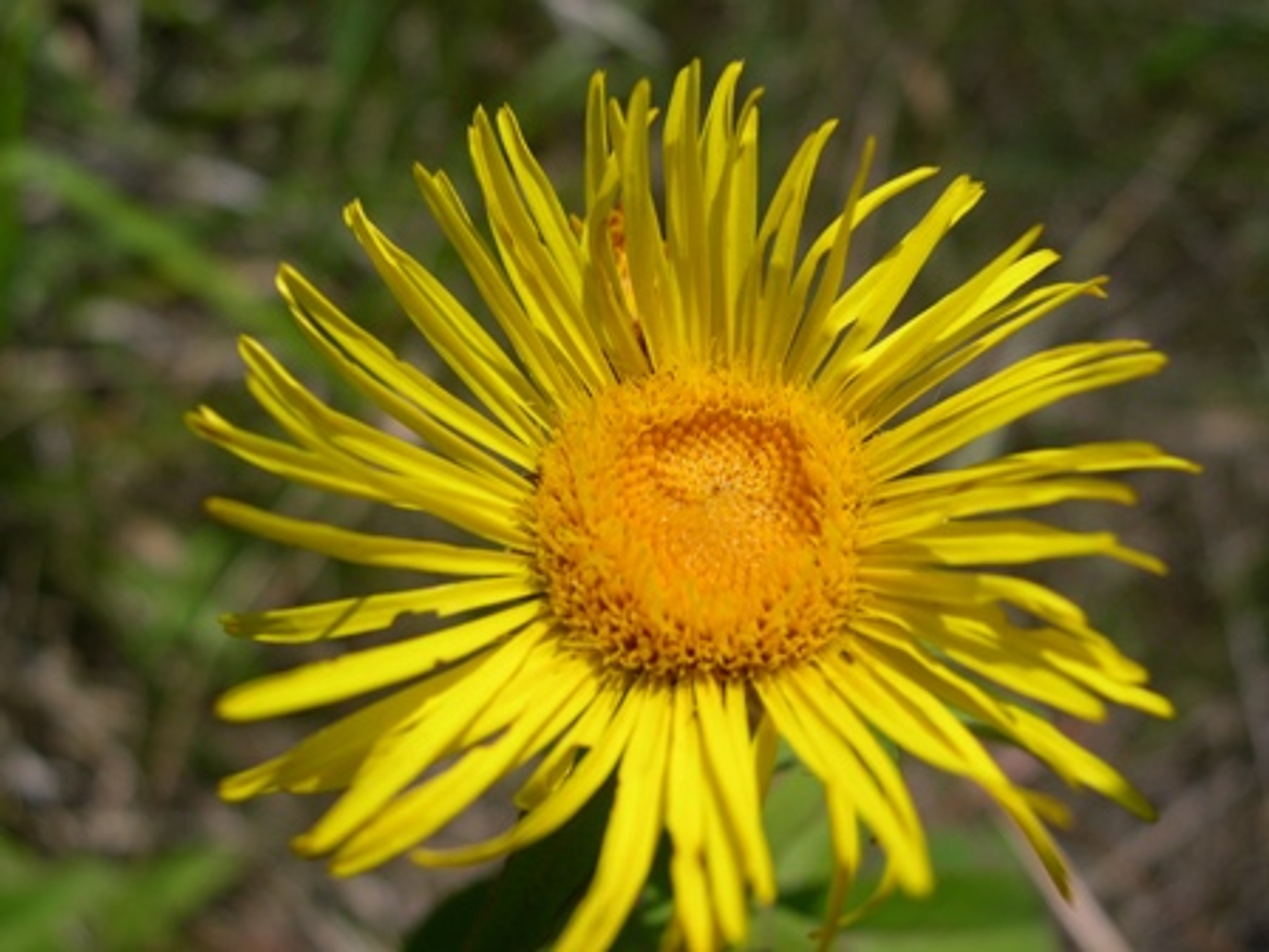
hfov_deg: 49.0
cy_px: 476
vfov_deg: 37.7
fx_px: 1393
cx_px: 634
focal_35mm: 38
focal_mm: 8
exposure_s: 1/319
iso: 100
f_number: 7.6
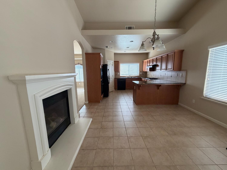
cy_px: 85
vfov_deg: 85.7
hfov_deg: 102.1
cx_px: 114
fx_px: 92
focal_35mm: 14
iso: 250
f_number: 2.2
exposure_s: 1/121
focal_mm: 2.22
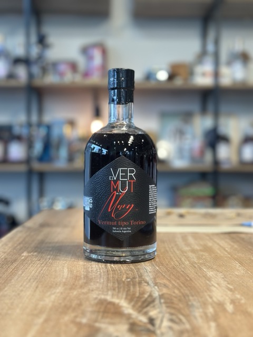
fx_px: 468
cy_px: 168
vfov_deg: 39.7
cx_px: 126
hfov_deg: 30.3
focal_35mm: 48
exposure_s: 1/50
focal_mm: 6.86
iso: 200
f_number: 1.78
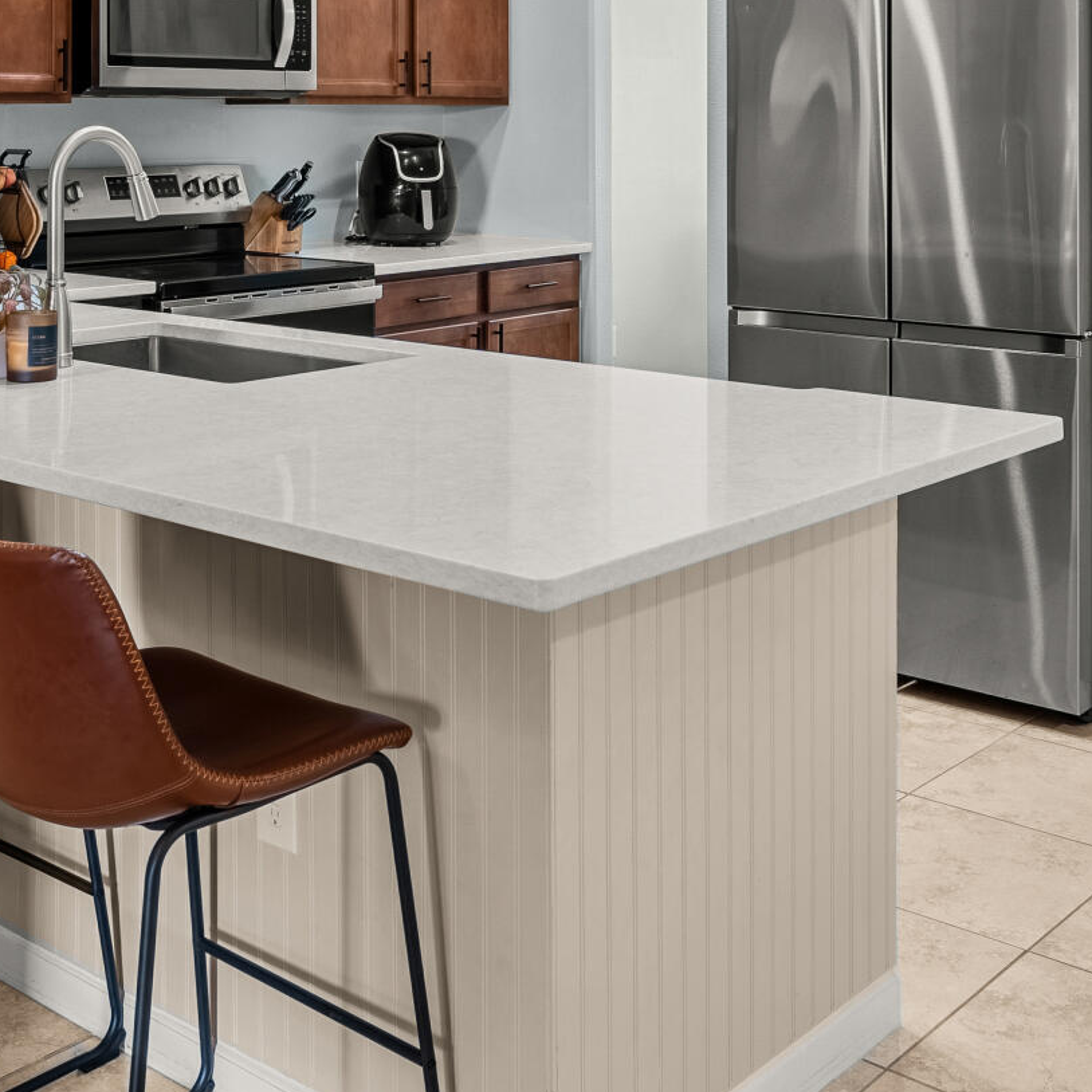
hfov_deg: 34.7
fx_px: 1745
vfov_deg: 32.8
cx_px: 502
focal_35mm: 49
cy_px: 91
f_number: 8
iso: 200
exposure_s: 1/50
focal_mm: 15.6
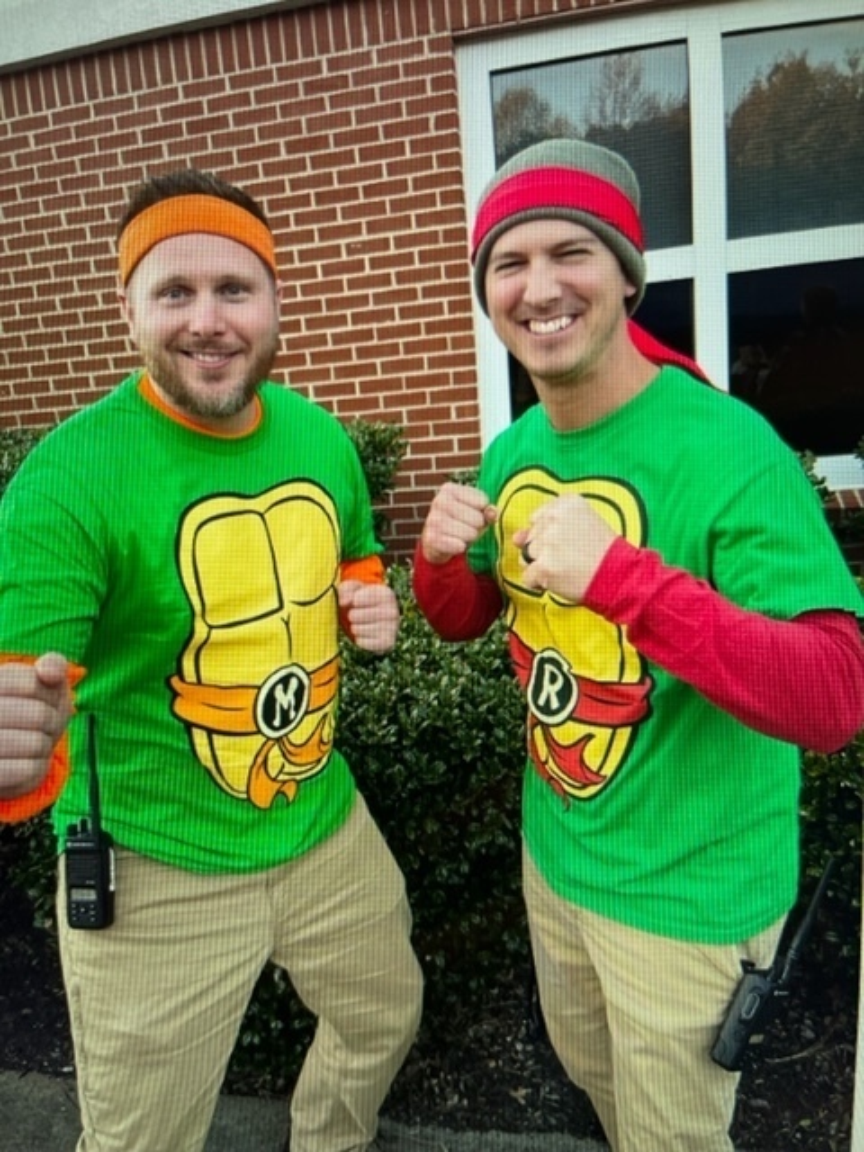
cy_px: 576
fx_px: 865
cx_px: 432
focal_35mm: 26
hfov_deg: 53.1
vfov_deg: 67.3
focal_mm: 5.1
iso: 100
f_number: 1.6
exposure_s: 1/120
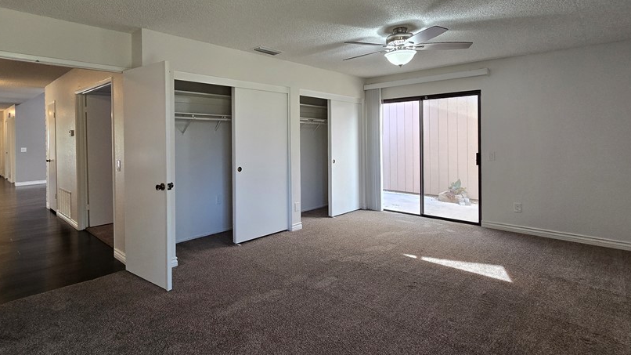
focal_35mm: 18
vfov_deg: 60.5
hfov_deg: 92.2
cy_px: 143
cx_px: 278
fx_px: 301
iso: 200
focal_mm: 2.2
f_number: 2.2
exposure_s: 1/60
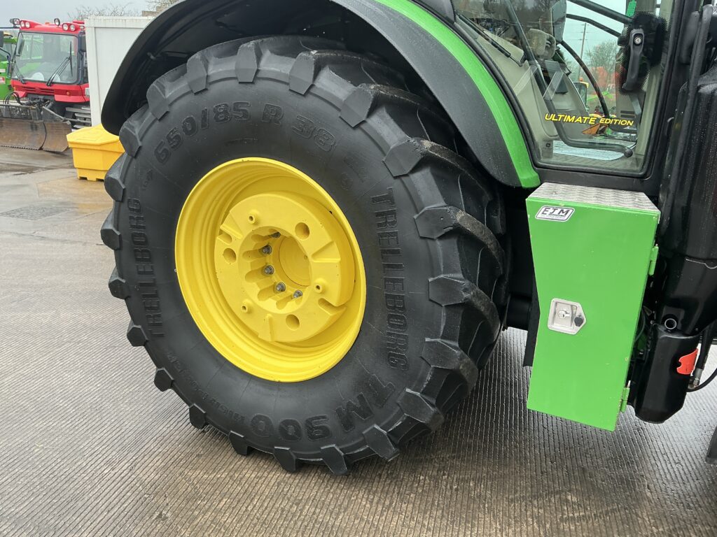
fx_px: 580
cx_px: 358
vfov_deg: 49.7
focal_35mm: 28
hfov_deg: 63.4
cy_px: 268
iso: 20
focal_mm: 3
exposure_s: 1/211
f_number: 1.8
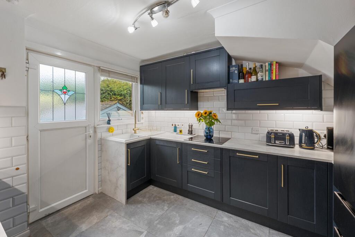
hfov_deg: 104.2
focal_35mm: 14
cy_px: 118
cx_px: 178
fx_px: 138
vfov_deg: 81.2
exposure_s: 1/5
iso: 640
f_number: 8
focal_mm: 14
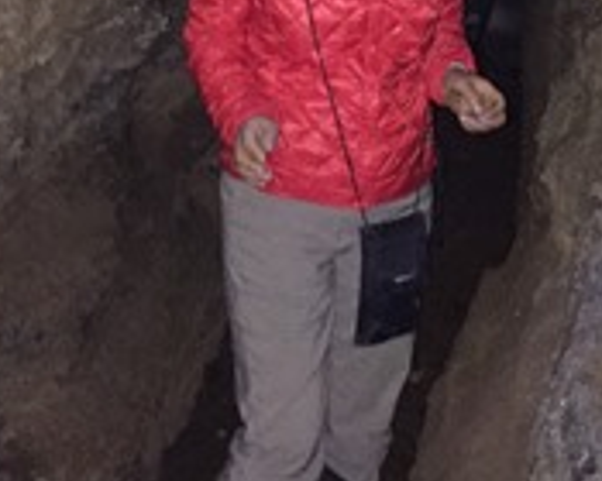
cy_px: -151
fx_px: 1479
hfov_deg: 23.0
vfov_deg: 17.3
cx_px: 334
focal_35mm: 83
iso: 640
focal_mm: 4.15
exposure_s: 1/17
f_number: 2.2
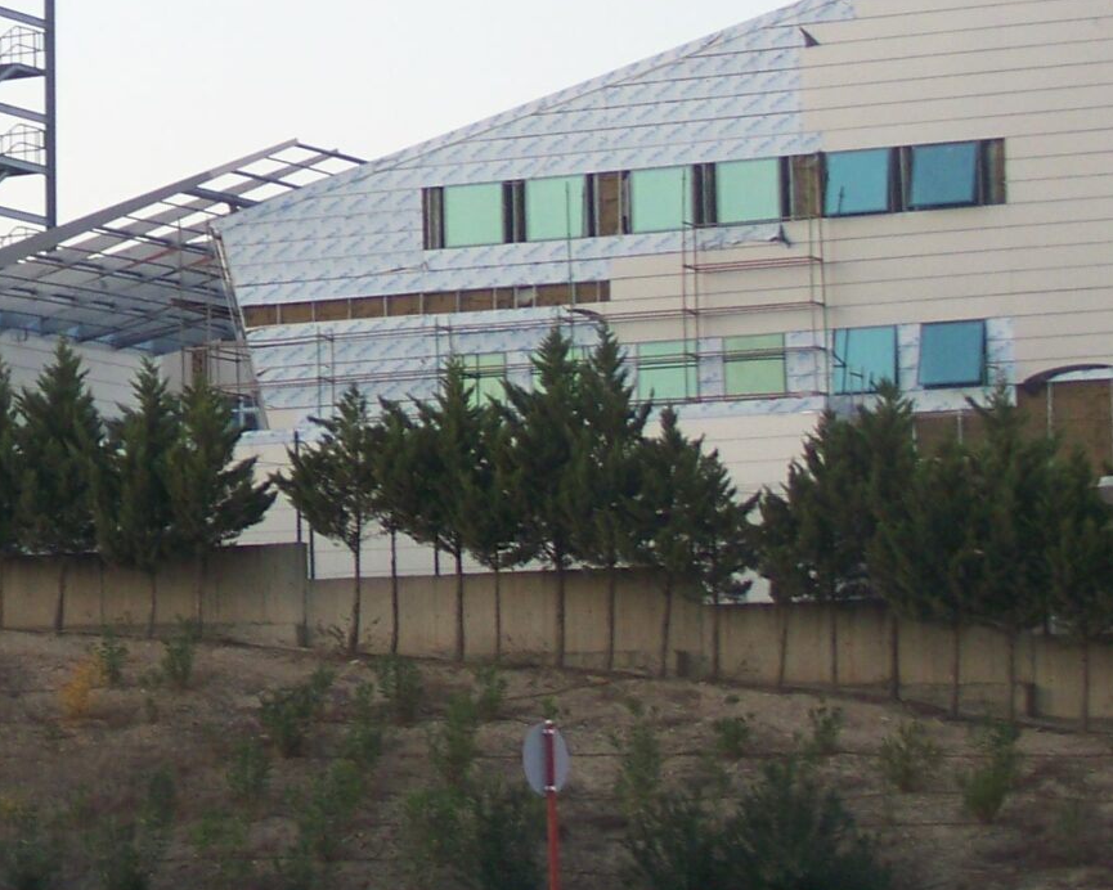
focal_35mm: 156
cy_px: -45
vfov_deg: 9.8
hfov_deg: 12.2
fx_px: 5139
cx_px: -66
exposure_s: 1/125
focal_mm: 8.9
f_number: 3.2
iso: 64
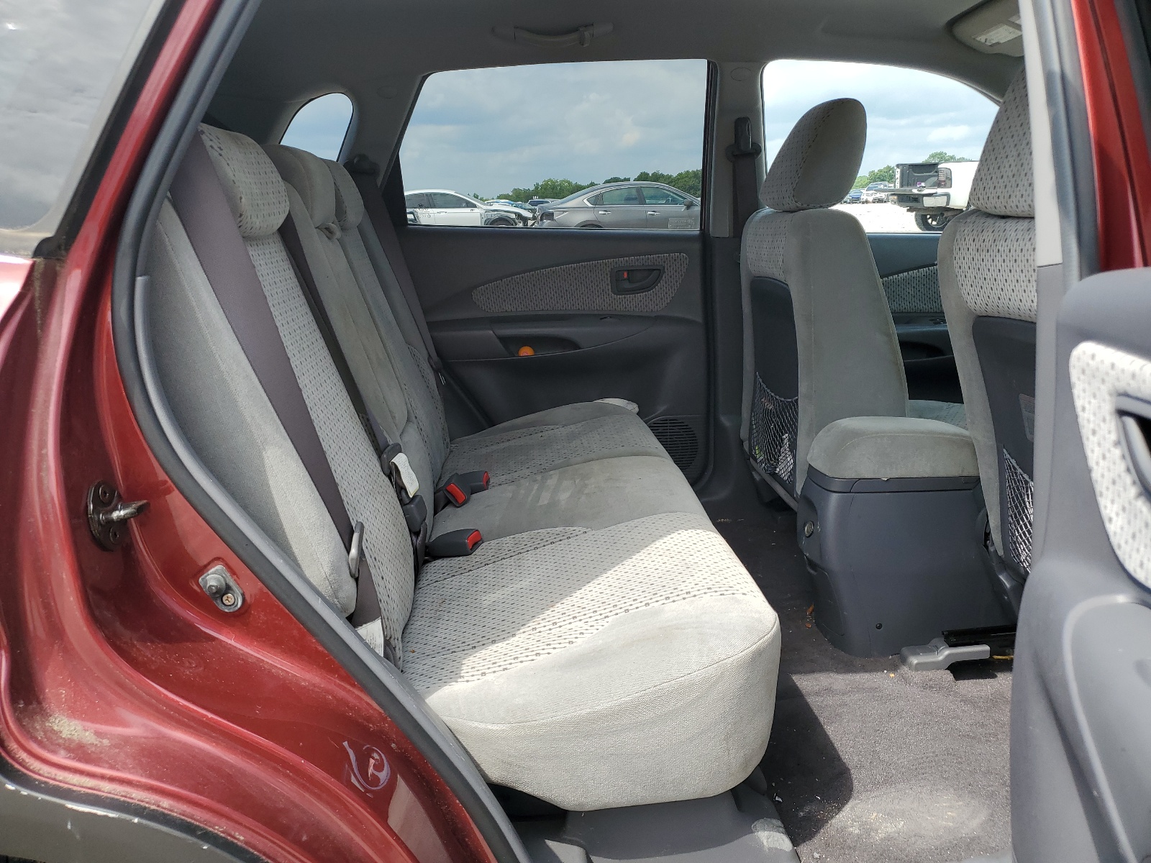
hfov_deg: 67.3
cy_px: 432
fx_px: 865
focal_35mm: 26
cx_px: 576
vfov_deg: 53.1
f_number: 1.5
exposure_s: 1/1250
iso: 50
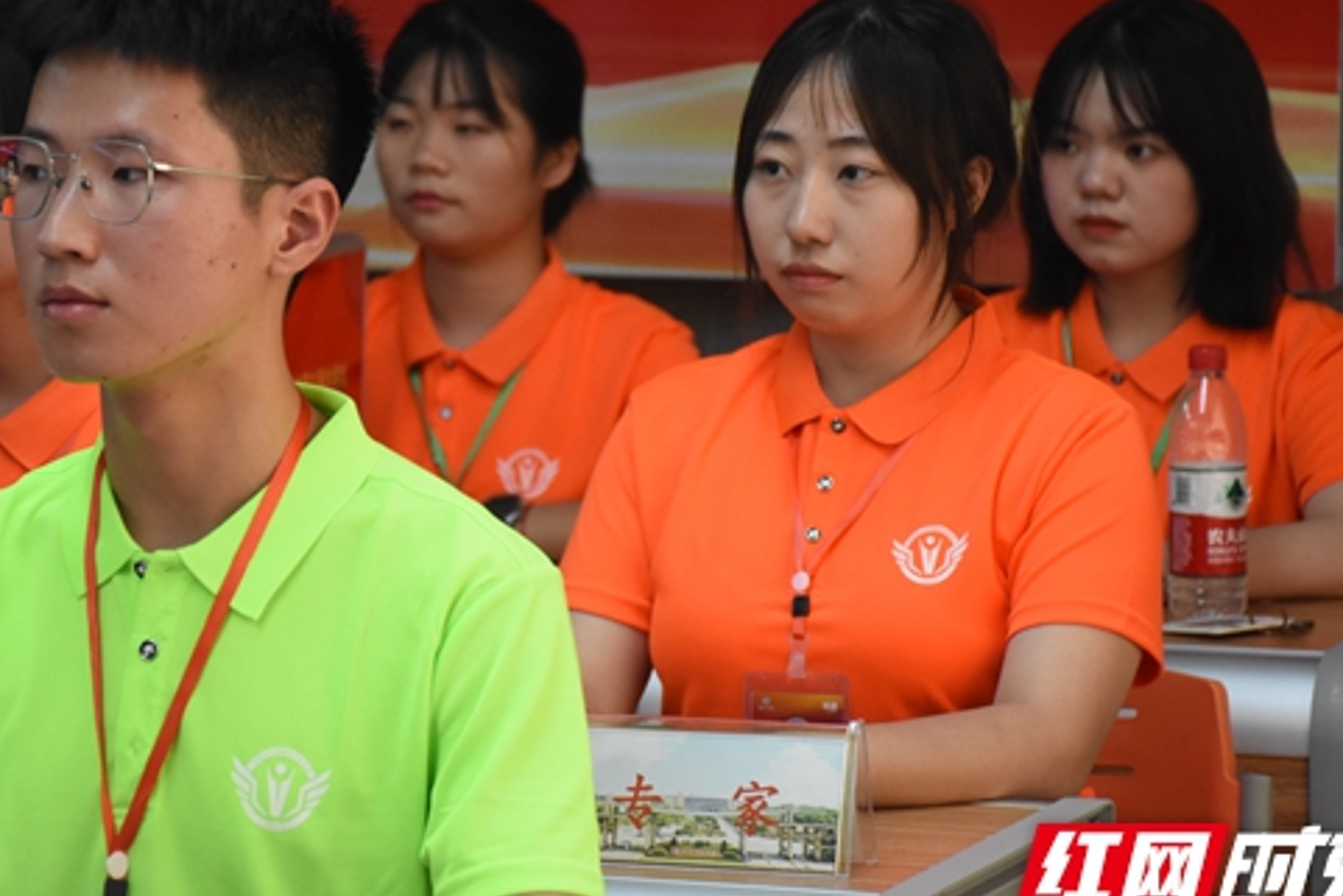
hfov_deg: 11.6
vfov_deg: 7.7
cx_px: 609
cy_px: 421
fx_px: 6628
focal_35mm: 178
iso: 2200
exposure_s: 1/250
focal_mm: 95
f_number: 5.3
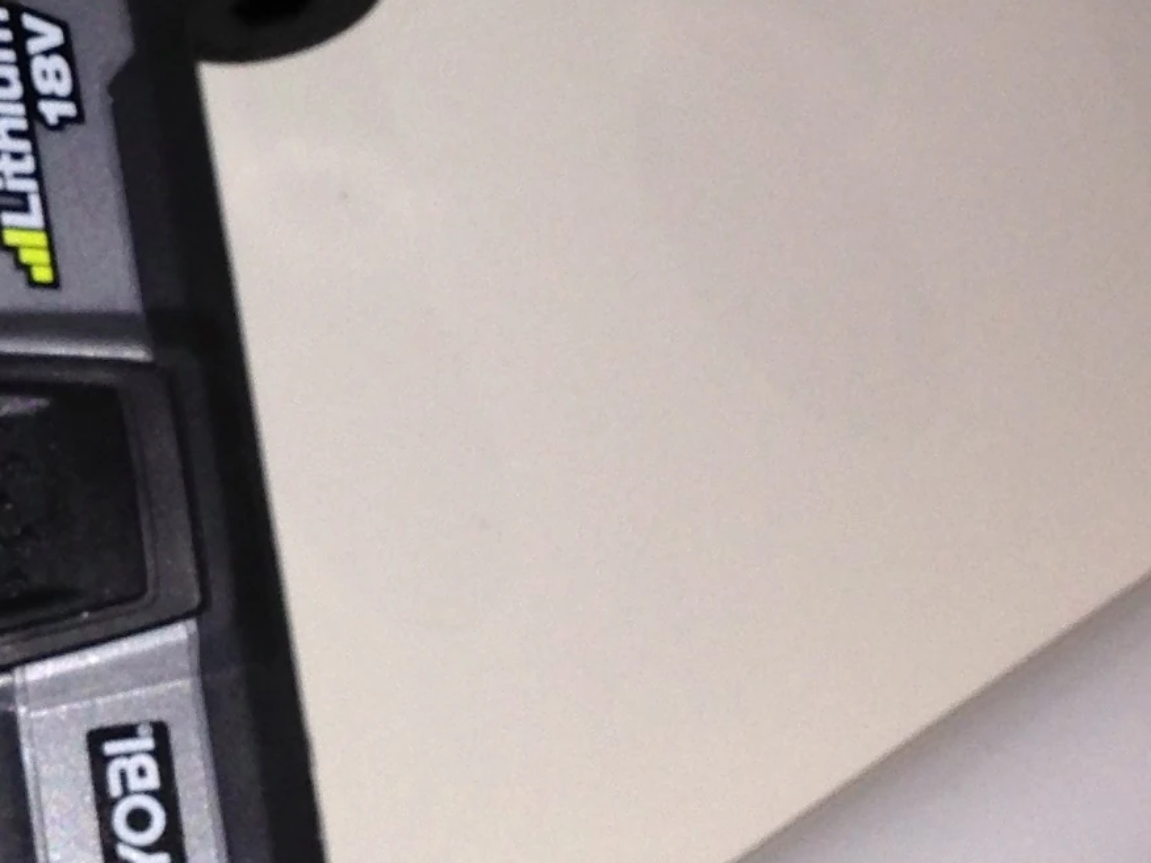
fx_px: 4090
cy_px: 449
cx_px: -434
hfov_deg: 15.1
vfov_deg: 12.0
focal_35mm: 123
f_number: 2.4
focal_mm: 4.12
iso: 50
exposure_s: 1/37
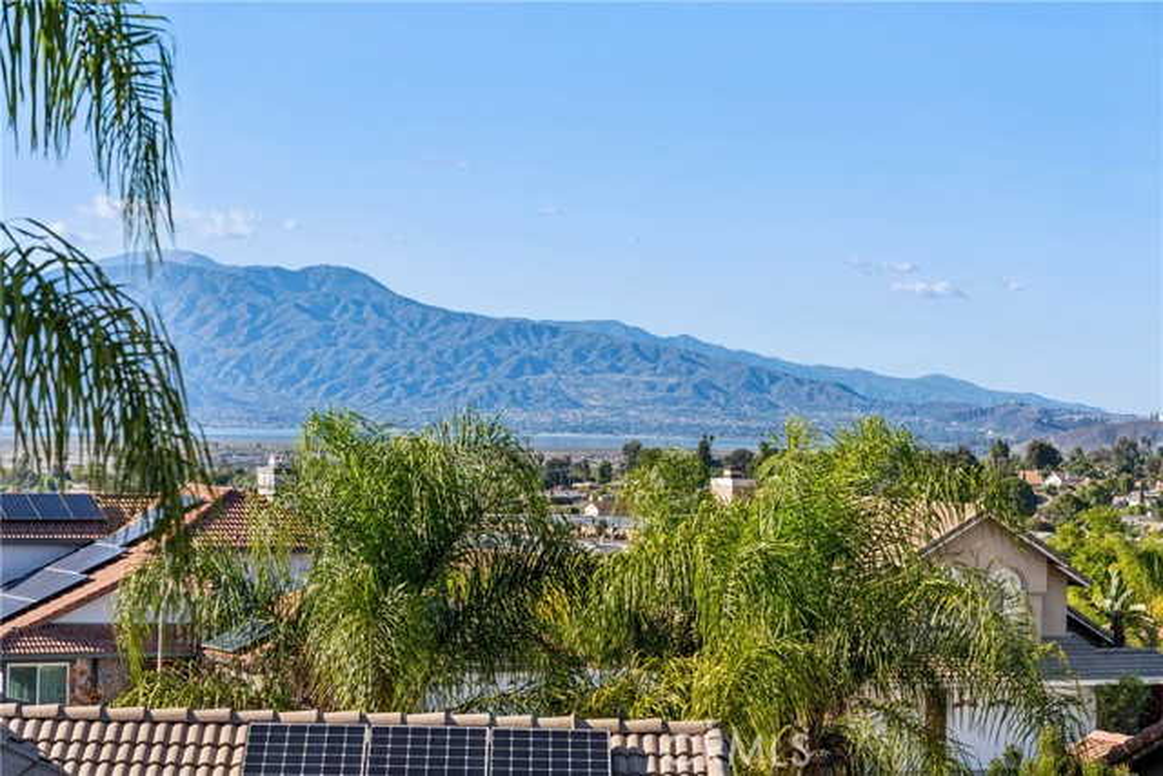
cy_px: 388
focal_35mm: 99
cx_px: 582
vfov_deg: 13.8
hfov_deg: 20.6
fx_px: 3199
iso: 100
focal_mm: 99
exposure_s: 1/250
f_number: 8
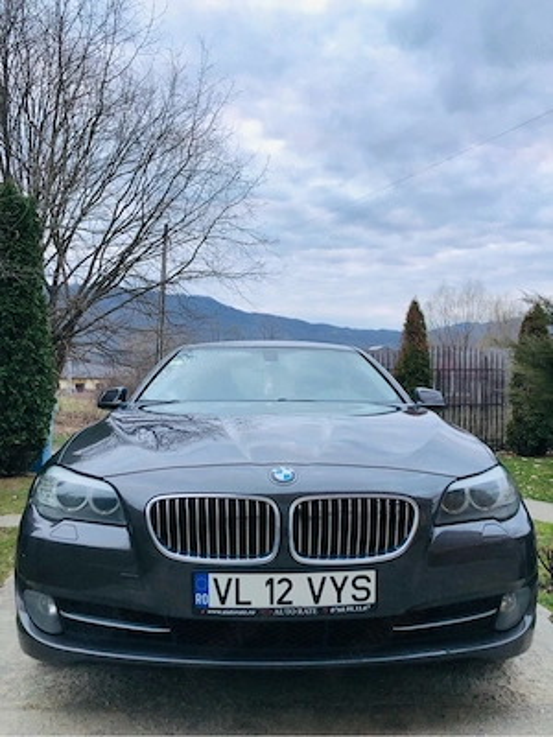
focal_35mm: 28
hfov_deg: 49.7
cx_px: 276
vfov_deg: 63.4
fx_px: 596
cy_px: 368
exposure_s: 1/30
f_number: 1.8
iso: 32
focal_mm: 3.99
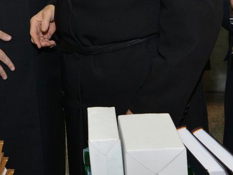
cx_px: 30
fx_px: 599
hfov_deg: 21.6
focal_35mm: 89
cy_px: -33
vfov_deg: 16.0
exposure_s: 1/125
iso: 800
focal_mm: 31
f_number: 5
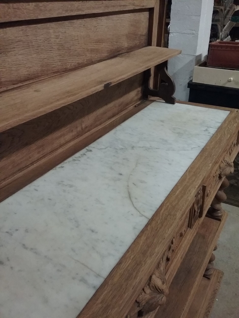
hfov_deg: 45.4
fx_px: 285
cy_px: 159
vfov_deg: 58.4
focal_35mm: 31
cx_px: 120
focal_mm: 3.3
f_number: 2.2
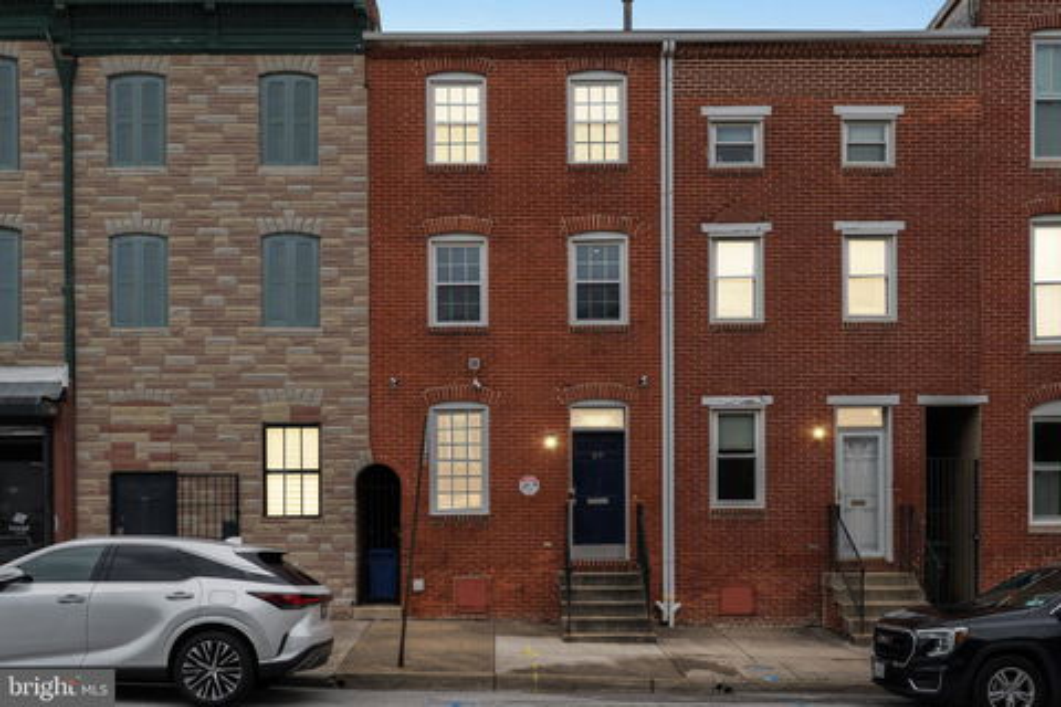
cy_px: 354
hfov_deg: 54.4
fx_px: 1031
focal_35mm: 35
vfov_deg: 37.9
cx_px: 530
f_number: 8
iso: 400
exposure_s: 1/800
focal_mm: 35
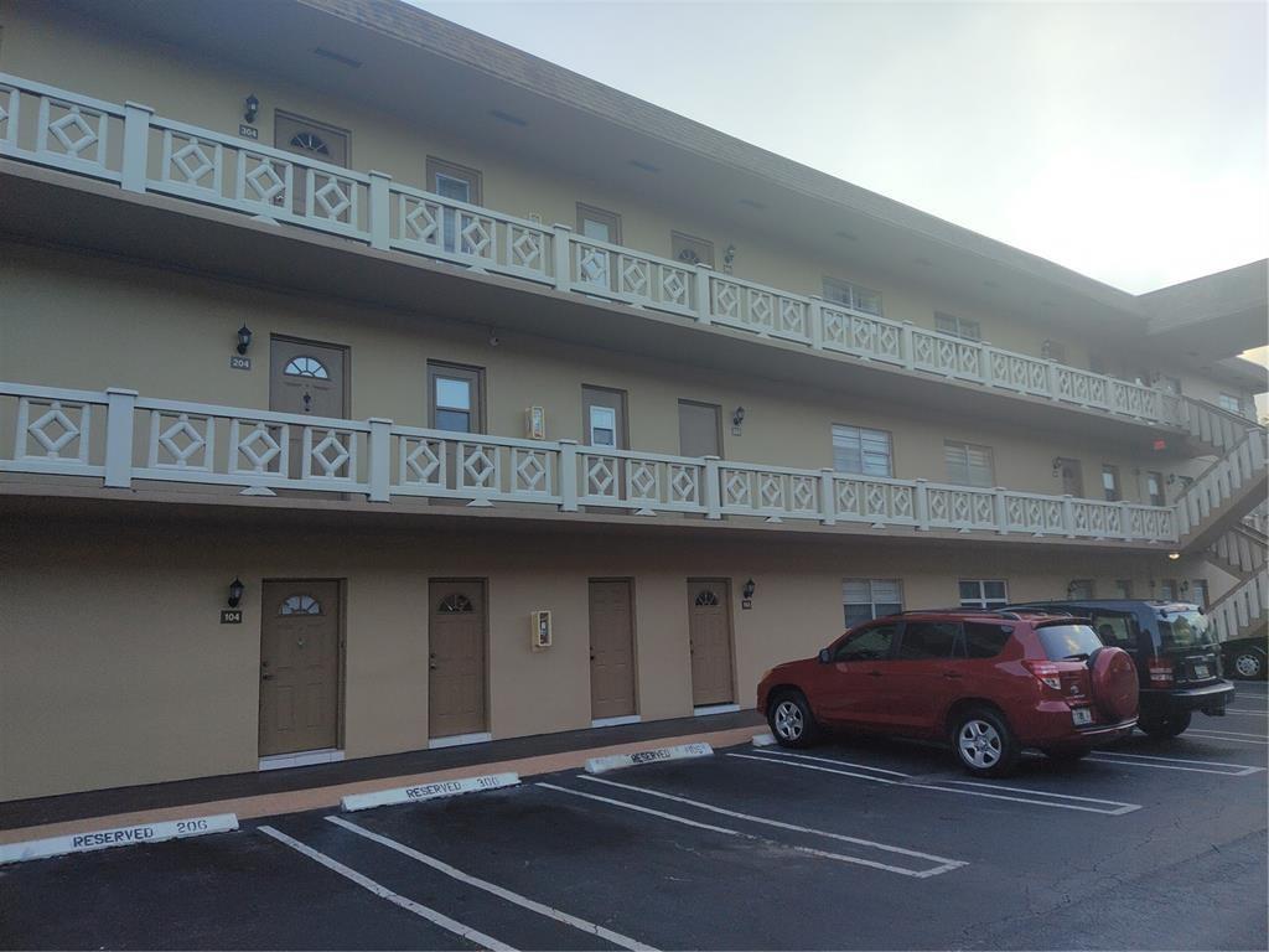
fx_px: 990
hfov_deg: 65.3
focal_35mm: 27
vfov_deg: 51.4
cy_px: 476
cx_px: 634
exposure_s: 1/575
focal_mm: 4.71
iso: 112
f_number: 1.79
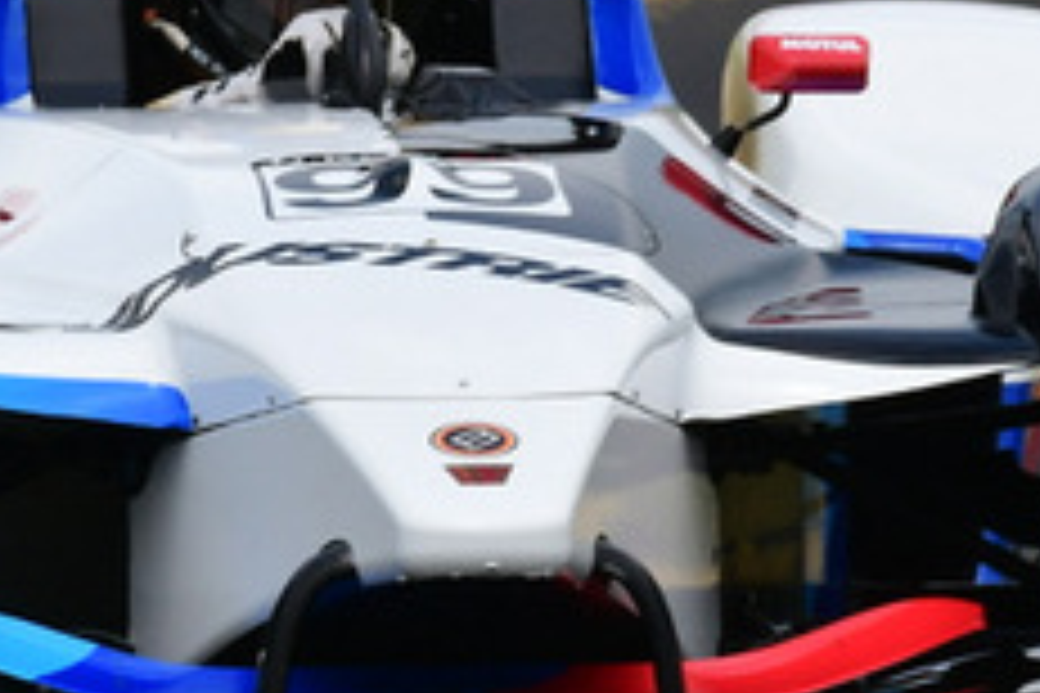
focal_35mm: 2134
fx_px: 61644
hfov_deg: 1.0
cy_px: -90
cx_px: 423
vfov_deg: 0.6
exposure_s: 1/640
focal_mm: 410
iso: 400
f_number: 11
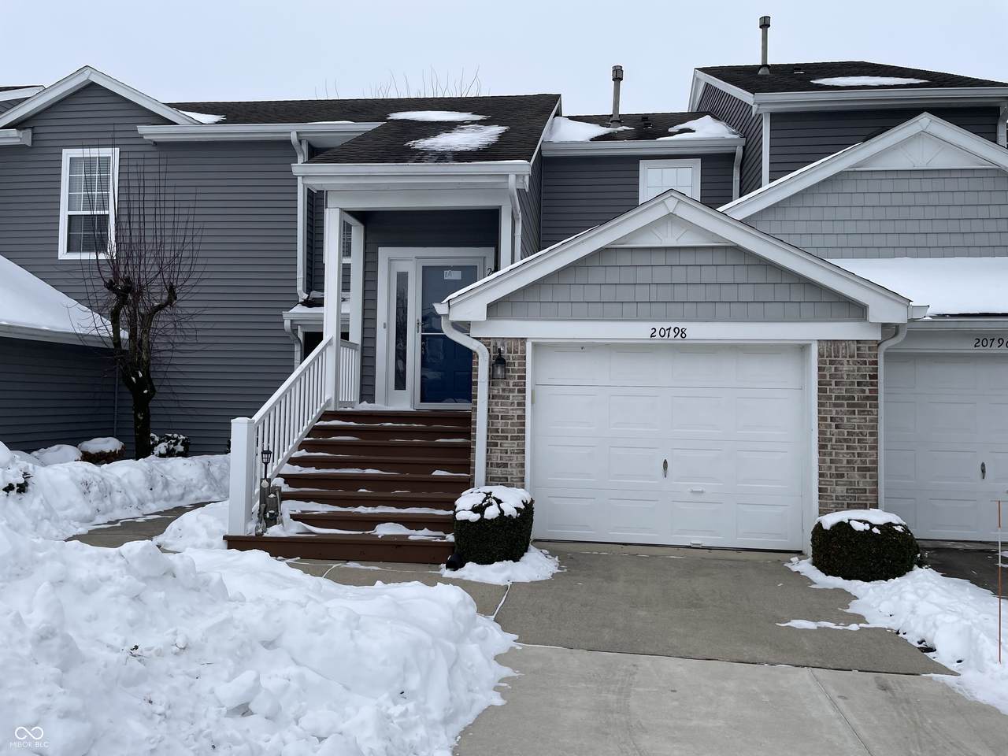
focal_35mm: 26
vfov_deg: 53.1
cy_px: 378
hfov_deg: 67.3
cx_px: 504
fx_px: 757
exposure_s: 1/1916
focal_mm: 4.2
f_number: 1.6
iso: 32
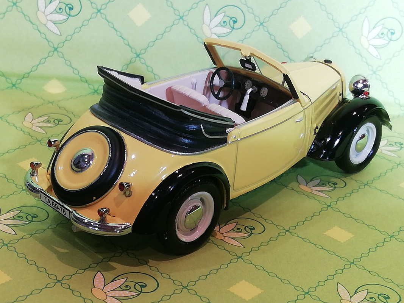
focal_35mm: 68
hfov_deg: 28.6
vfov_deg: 21.6
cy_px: 152
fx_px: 794
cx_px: 202
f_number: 2.2
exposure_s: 1/33.3
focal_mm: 3.46
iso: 160
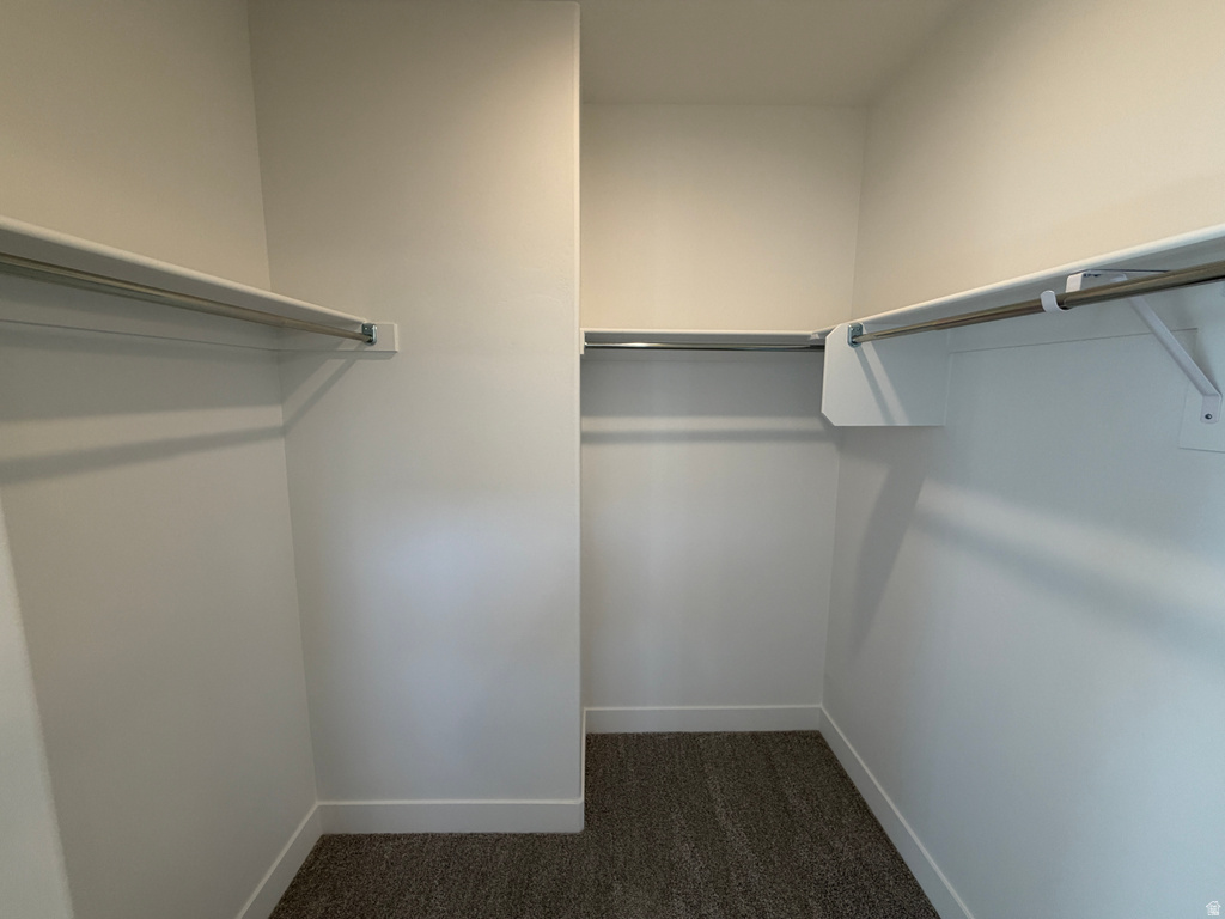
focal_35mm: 14
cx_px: 612
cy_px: 460
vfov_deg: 85.7
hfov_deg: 102.1
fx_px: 495
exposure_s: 1/120
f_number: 2.2
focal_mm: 2.22
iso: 125
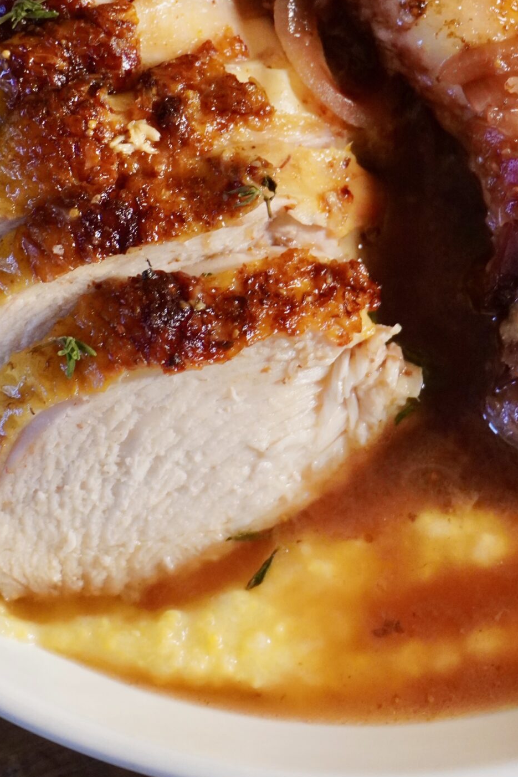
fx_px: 2481
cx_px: 234
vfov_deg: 17.7
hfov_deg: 11.9
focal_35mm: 115
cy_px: 217
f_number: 5.6
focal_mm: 42
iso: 2500
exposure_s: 1/40
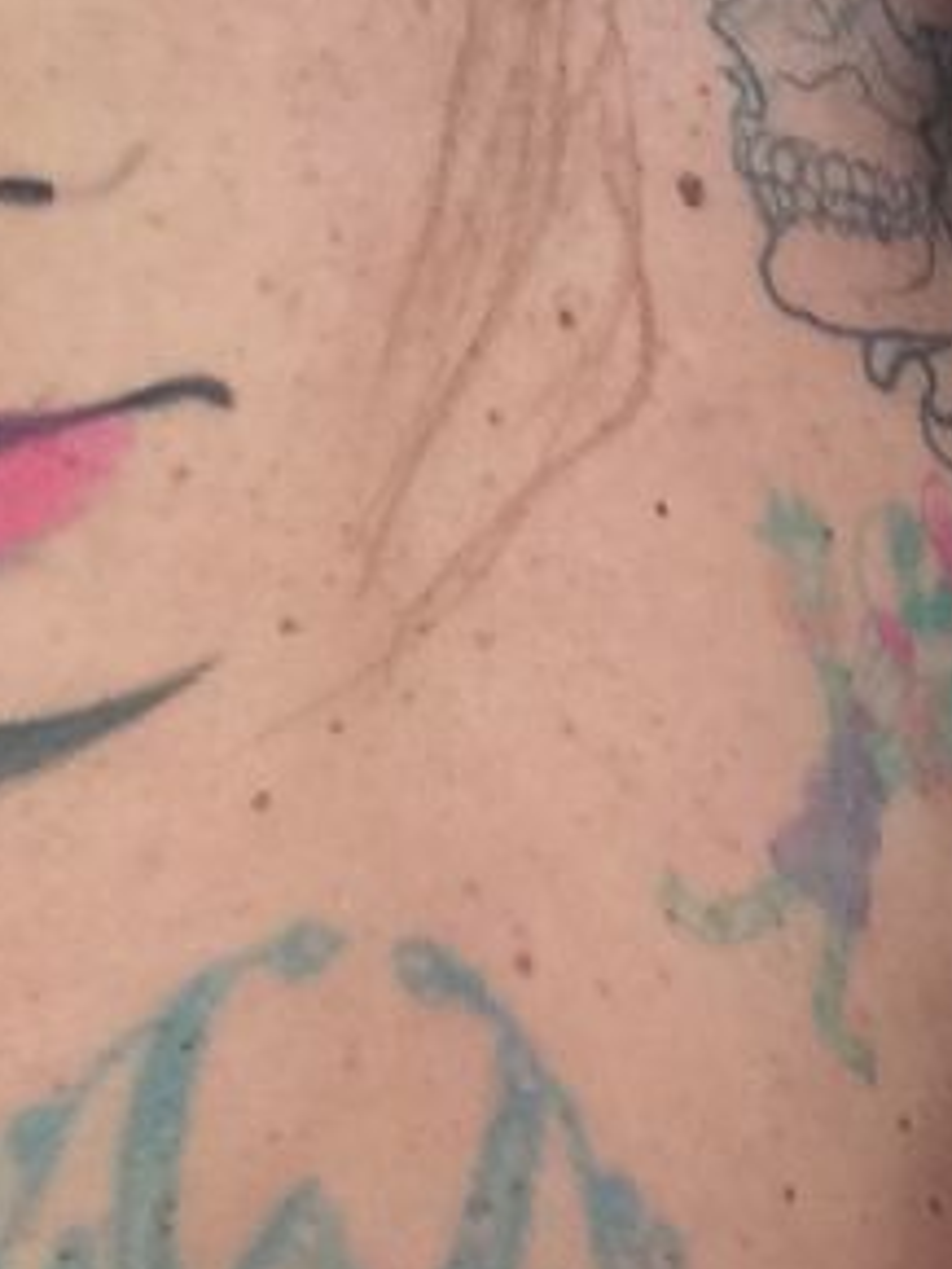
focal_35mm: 92
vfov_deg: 21.3
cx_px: 805
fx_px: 3371
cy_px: 536
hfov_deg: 15.9
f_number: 2.4
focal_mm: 2.15
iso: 125
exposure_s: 1/30
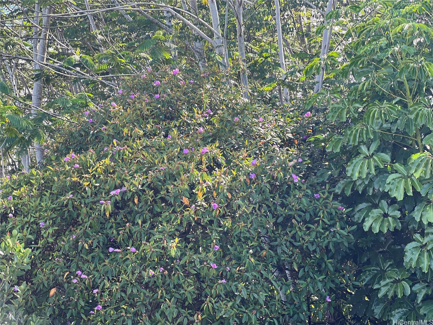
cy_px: 162
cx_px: 216
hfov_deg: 25.3
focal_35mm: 77
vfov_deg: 19.1
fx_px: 963
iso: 40
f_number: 2.8
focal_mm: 9
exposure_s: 1/121
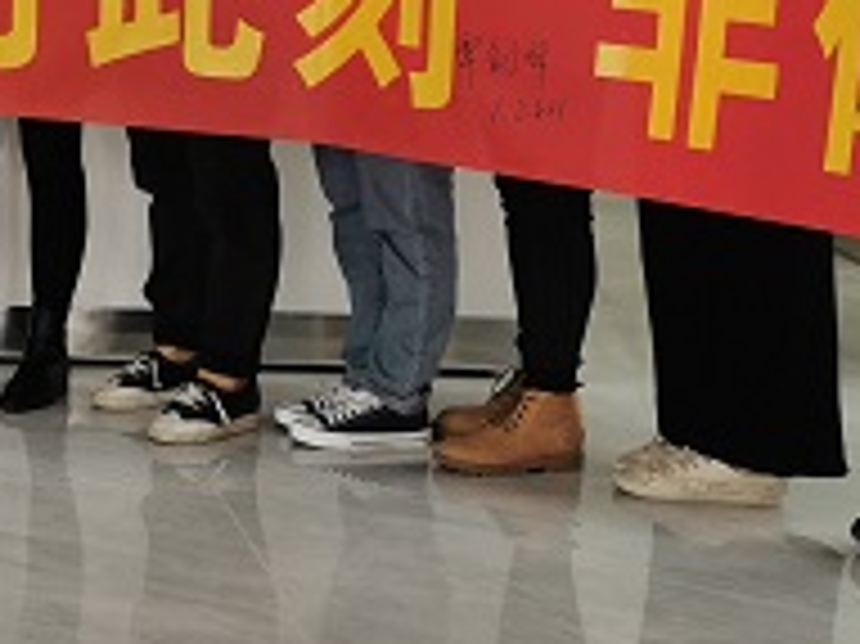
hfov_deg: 16.0
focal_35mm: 113
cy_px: -171
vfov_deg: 12.7
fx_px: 2806
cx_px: -419
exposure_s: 1/100
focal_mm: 5.58
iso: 80
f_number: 1.8
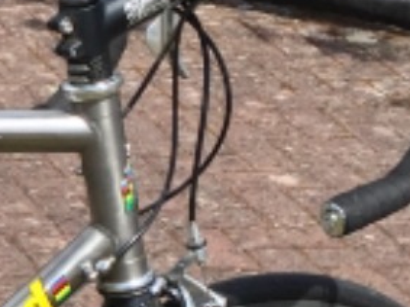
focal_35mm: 164
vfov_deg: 8.8
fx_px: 1942
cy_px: 476
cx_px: -333
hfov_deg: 11.2
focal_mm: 4.15
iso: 32
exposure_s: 1/1883
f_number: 2.2
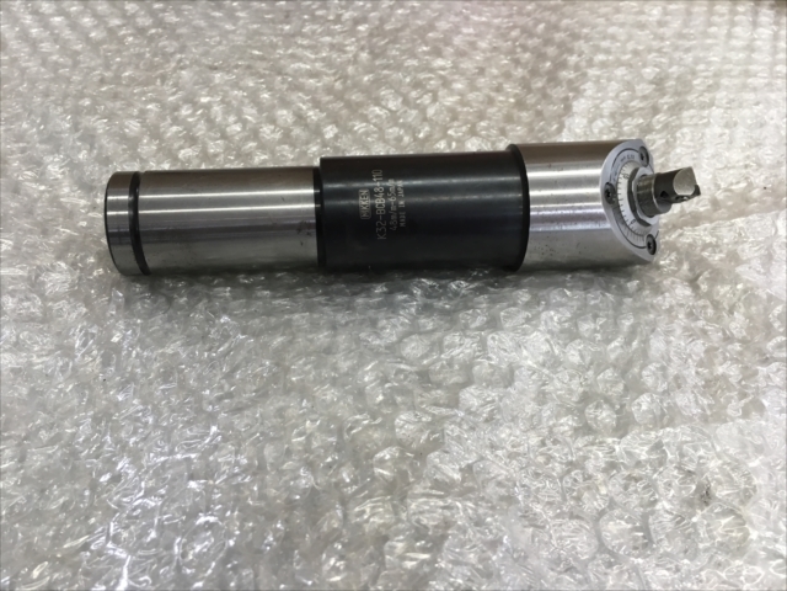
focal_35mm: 29
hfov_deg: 61.7
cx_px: 394
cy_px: 296
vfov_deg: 48.2
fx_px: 659
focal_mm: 4.15
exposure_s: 1/30
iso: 64
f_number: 2.2
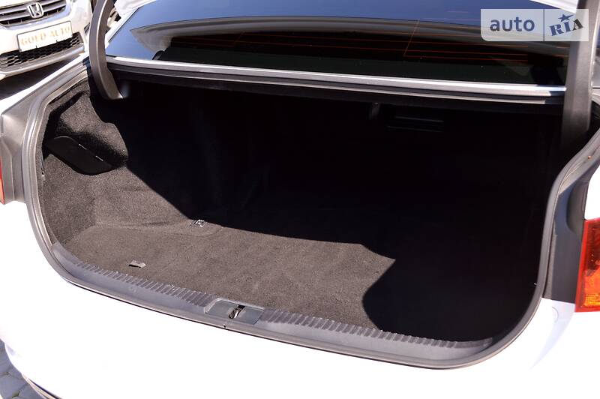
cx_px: 300
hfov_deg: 43.6
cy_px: 200
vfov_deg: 29.8
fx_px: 749
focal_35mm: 45
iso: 110
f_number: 5.6
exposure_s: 1/125
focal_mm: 30
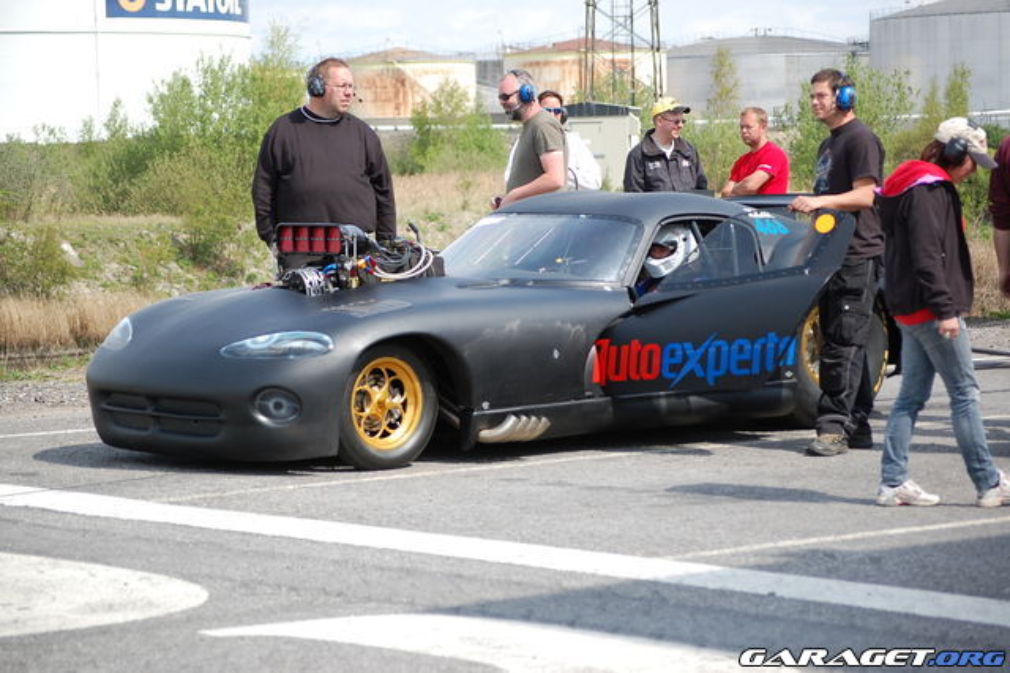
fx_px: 3449
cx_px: 505
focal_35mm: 123
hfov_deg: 16.7
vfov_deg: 11.1
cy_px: 336
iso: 320
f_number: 4.5
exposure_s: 1/1000
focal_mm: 82
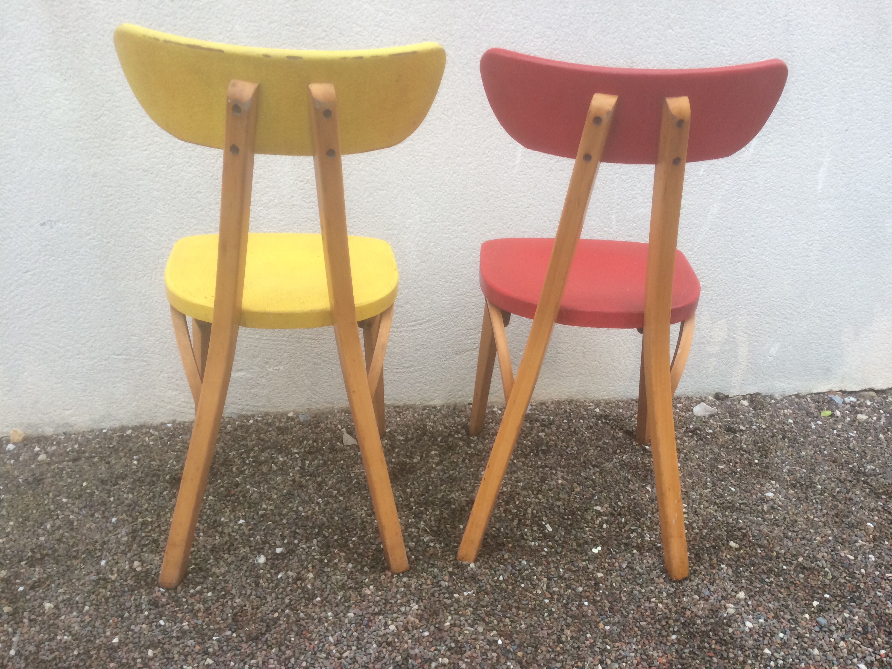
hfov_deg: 61.7
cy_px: 334
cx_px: 446
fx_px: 747
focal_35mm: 29
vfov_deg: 48.2
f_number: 2.2
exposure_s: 1/33
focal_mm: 4.15
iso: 50
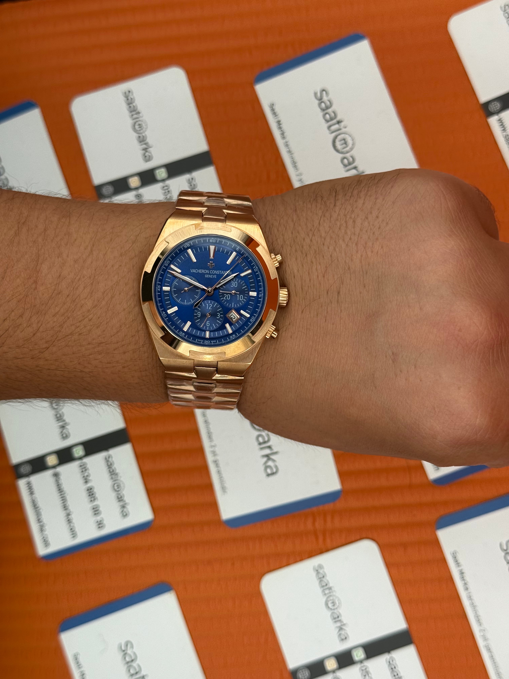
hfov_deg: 30.3
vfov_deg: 39.7
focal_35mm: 48
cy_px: 340
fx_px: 941
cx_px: 254
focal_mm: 6.76
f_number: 1.78
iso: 64
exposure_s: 1/663
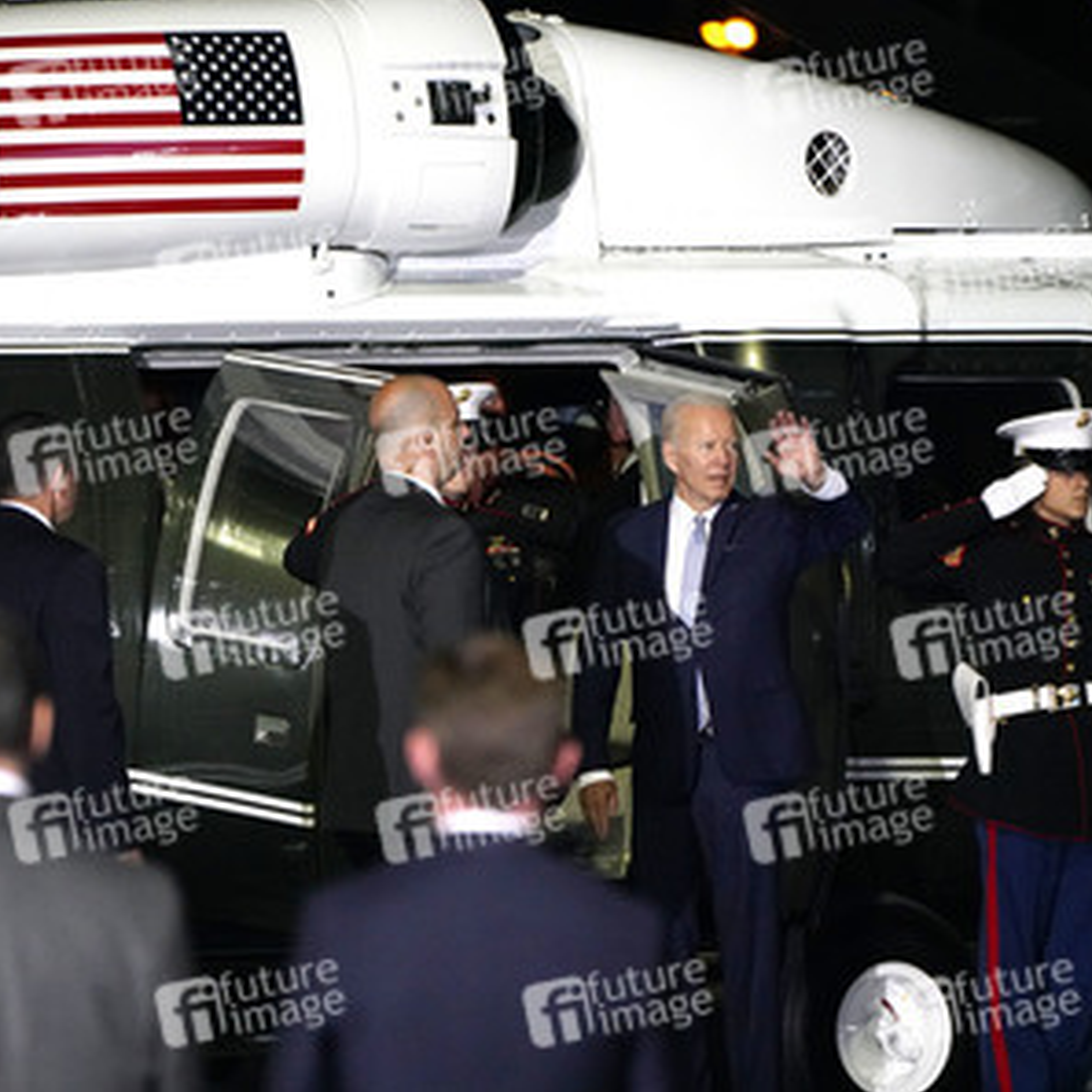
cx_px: 520
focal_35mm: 515
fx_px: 18381
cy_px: 544
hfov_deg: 3.4
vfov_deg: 3.4
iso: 10000
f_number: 5.6
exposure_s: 1/200
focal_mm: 400
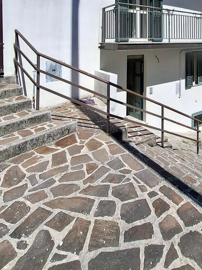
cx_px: 136
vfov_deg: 62.1
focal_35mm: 24
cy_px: 36
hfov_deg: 55.5
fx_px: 187
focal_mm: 1.74
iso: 40
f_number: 2.2
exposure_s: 1/1642
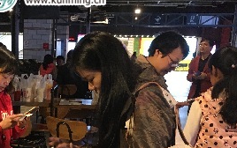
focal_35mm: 63
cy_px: 148
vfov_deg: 20.0
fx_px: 407
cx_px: 54
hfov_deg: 31.7
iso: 200
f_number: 2.2
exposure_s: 1/17
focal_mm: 4.15
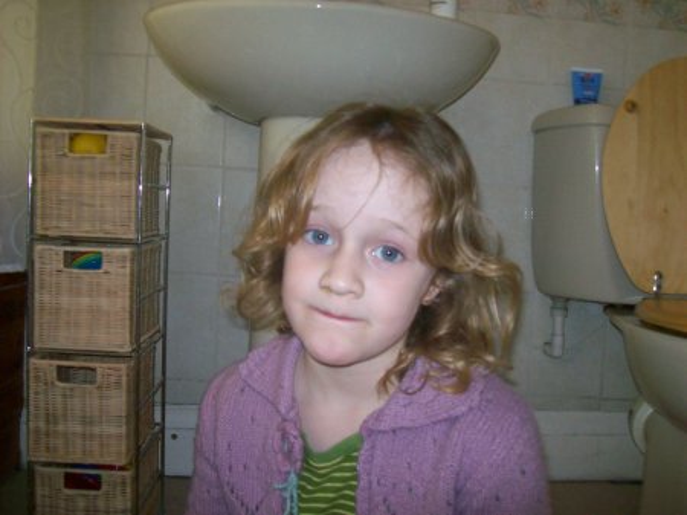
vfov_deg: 39.6
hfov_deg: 51.4
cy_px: 258
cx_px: 344
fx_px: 714
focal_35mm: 36
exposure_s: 1/64
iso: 200
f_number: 2.7
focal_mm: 6
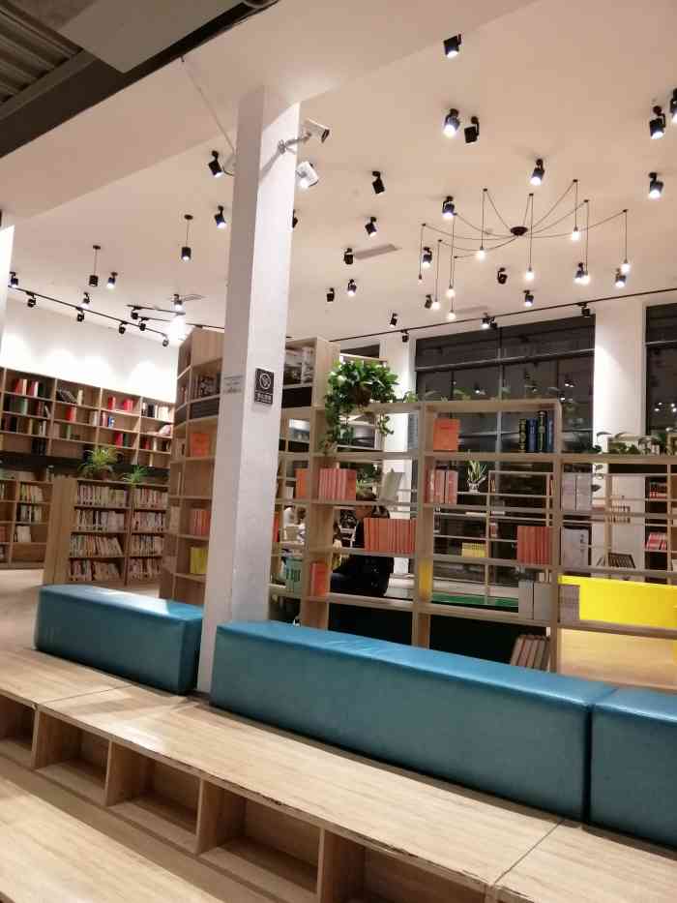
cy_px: 452
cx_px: 338
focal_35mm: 26
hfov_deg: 53.1
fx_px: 678
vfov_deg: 67.3
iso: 400
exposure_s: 1/33.3
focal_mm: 3.81
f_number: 2.2
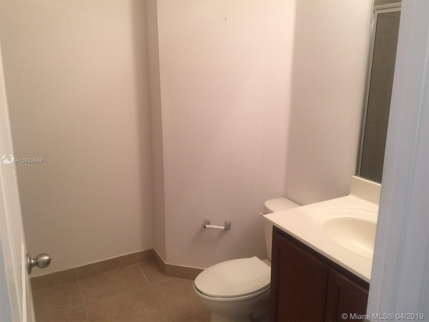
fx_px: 359
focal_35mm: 29
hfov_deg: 61.7
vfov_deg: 48.2
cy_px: 161
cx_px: 214
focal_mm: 4.15
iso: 32
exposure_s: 1/15
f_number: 2.2
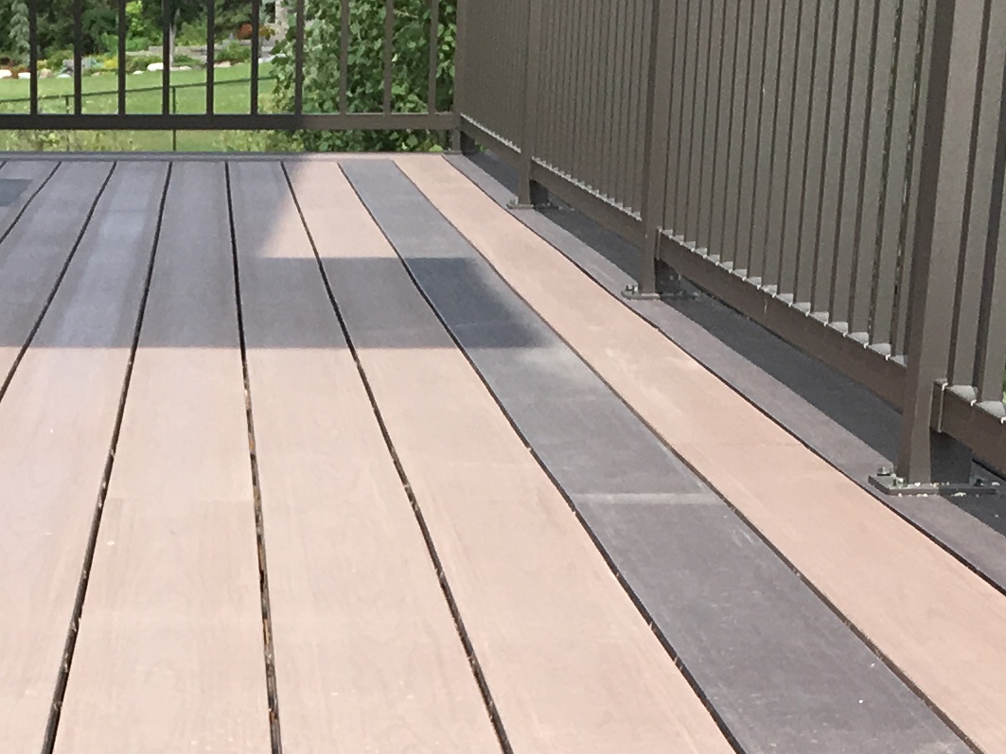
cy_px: 1309
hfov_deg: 17.6
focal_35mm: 110
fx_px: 3196
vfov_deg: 12.4
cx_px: 119
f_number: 2.2
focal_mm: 4.15
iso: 25
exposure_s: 1/1115
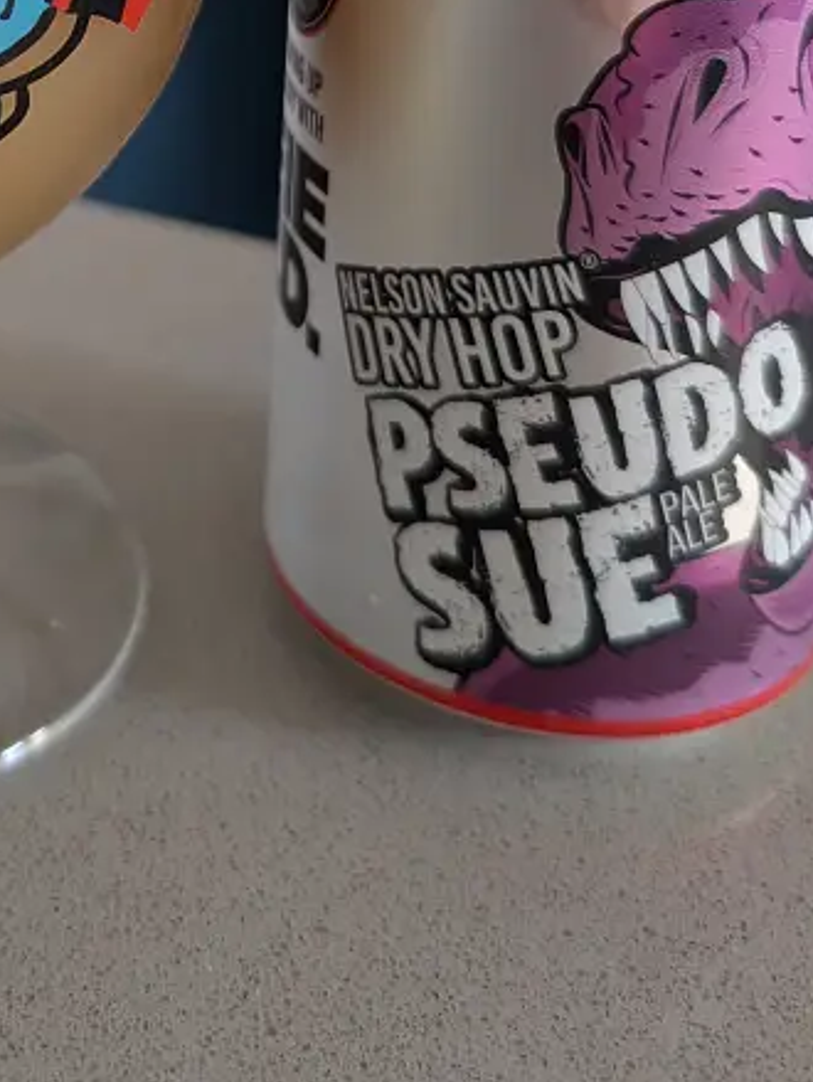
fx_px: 1751
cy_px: -111
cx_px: 73
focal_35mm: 56
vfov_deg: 30.6
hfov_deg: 25.3
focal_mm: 6.9
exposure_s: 1/50
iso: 191
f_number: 1.68
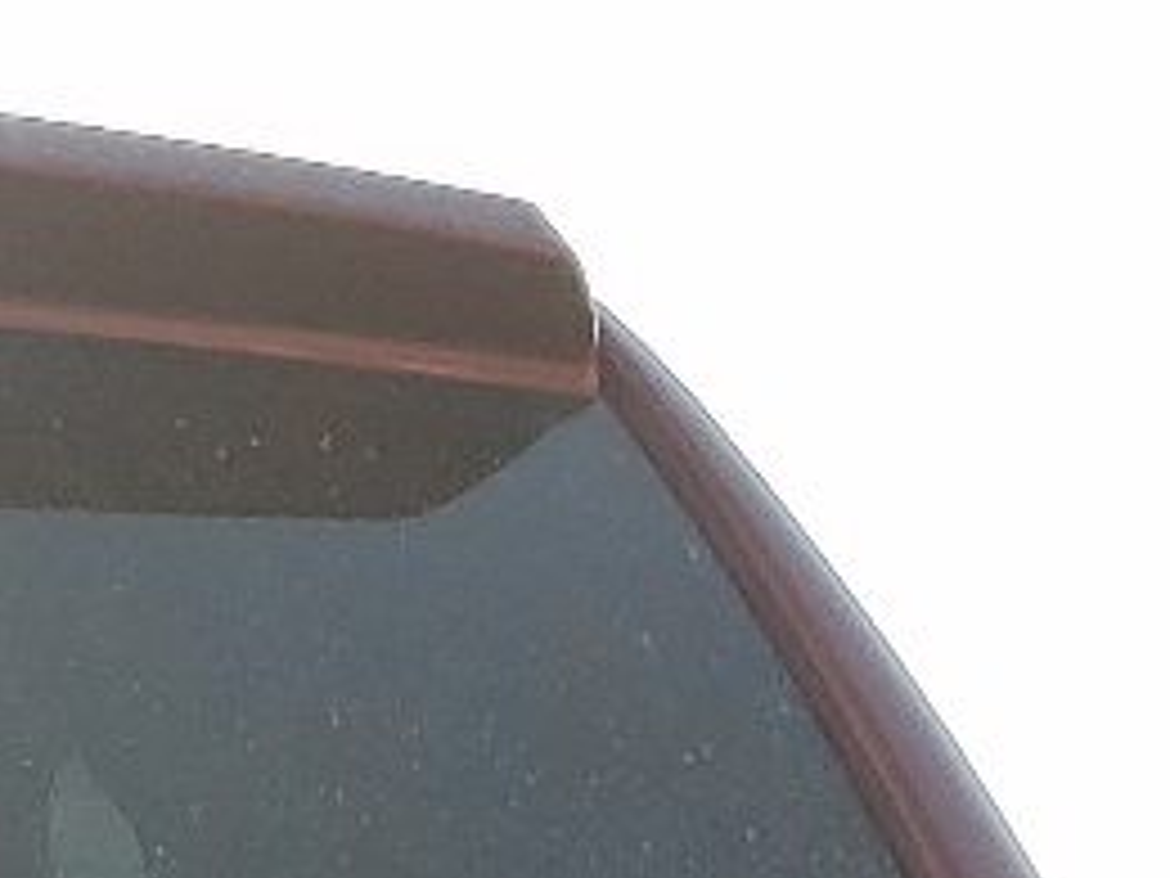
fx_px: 5408
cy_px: 2427
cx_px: -1516
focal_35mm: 160
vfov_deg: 8.2
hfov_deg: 10.8
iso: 50
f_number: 1.5
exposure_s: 1/1667
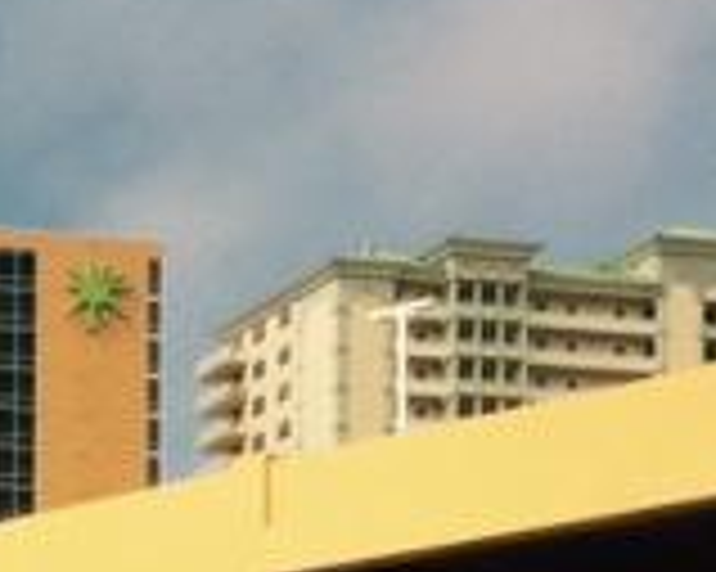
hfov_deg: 14.9
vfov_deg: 12.4
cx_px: -527
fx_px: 2414
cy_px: 1013
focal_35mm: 114
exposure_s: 1/2933
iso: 32
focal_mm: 4.15
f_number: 2.2
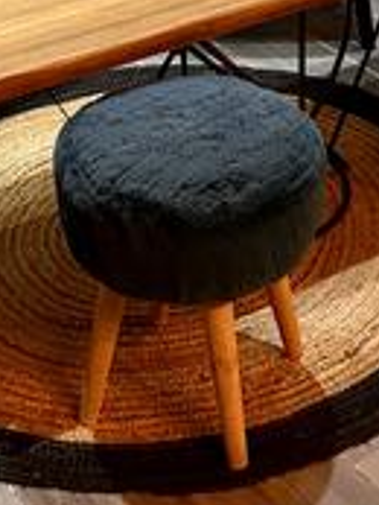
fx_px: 1312
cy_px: -298
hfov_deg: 16.4
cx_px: 265
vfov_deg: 18.7
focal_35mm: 90
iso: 200
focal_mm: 5.7
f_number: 1.5
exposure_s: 1/50
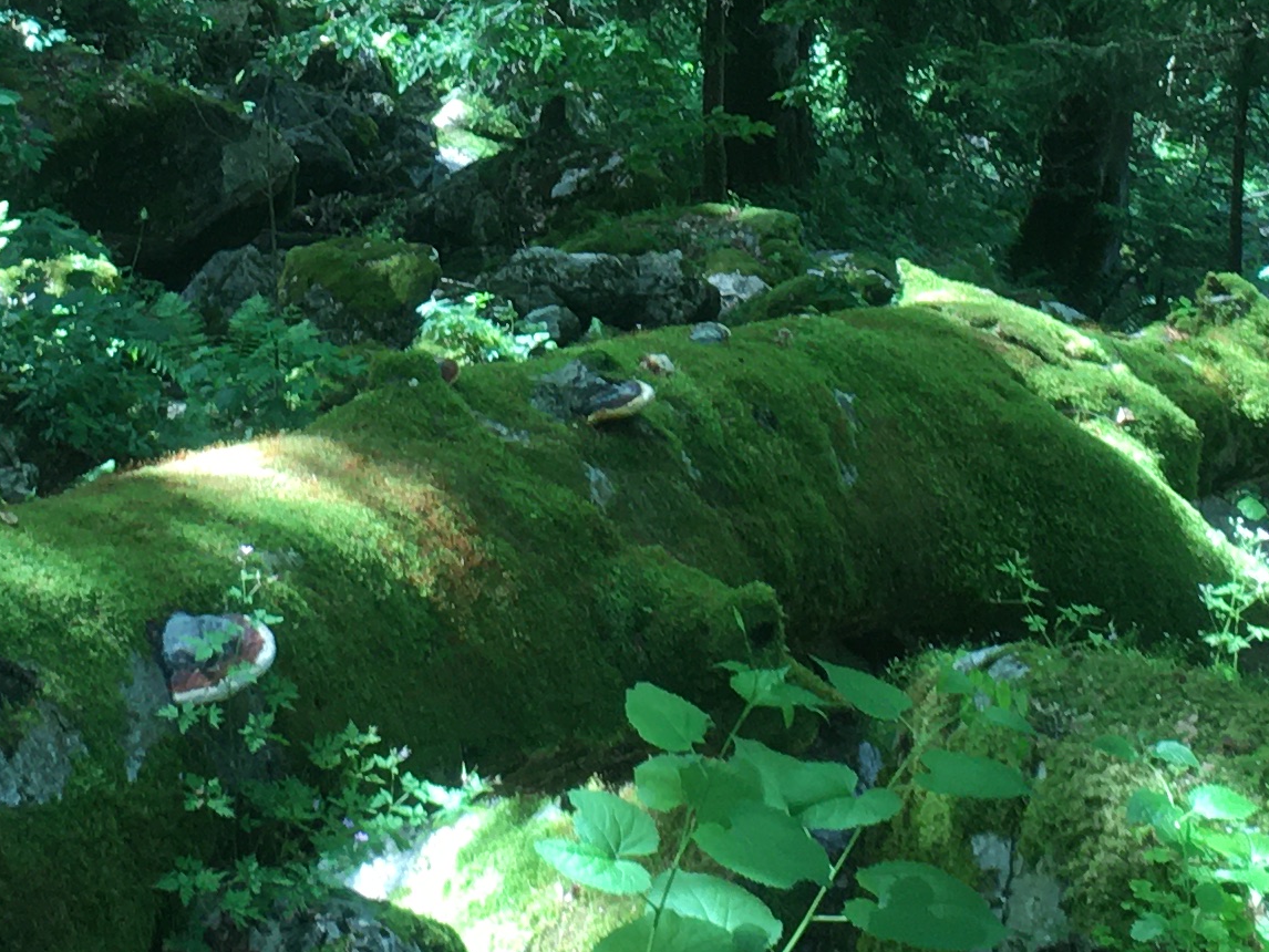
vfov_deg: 14.1
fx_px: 3740
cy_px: -131
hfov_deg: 19.2
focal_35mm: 102
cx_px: 523
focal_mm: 4.15
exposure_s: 1/100
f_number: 2.2
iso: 40
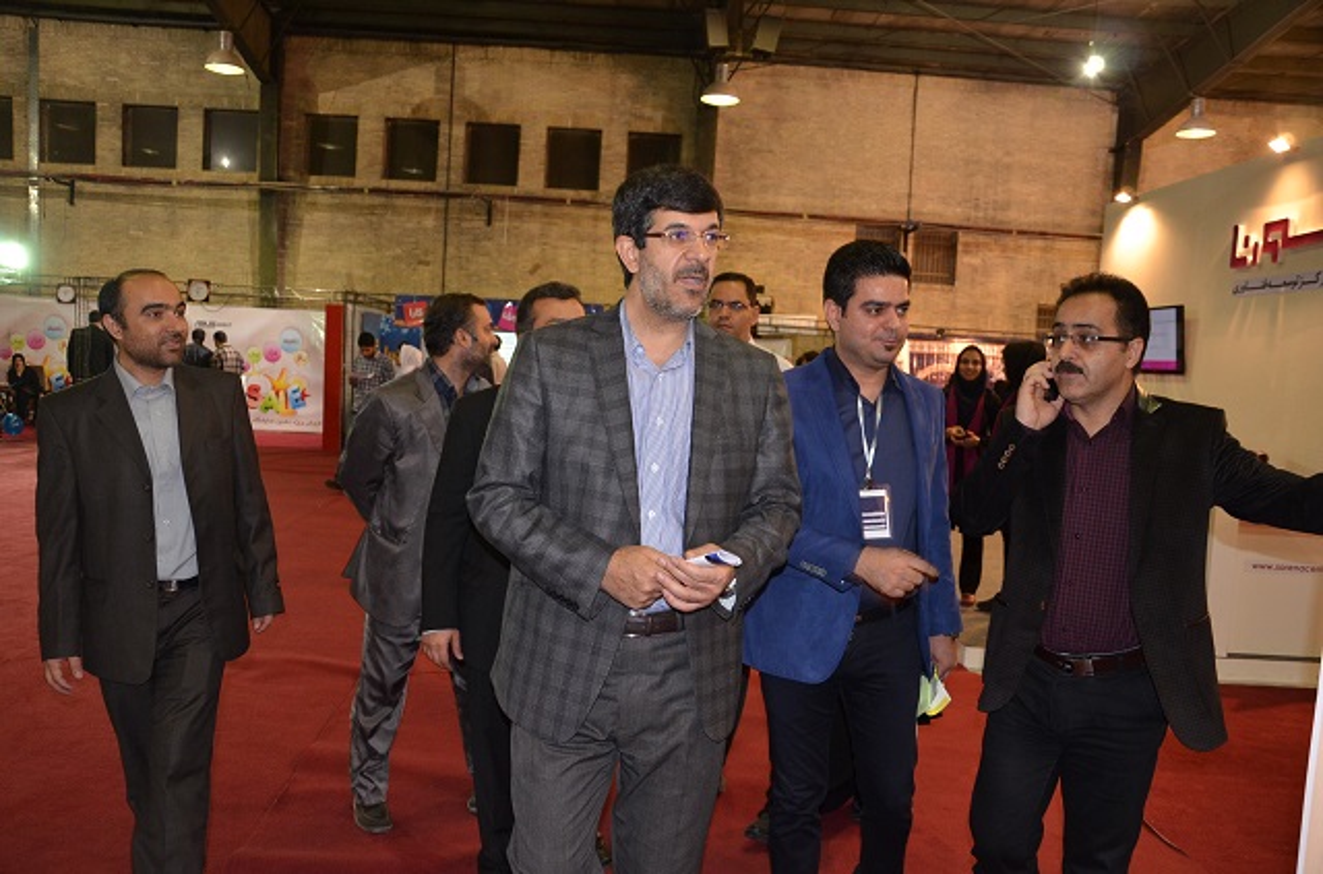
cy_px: 437
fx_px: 1154
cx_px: 662
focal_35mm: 32
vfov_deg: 41.5
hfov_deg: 59.6
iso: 800
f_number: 3.8
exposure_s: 1/60
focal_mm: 21
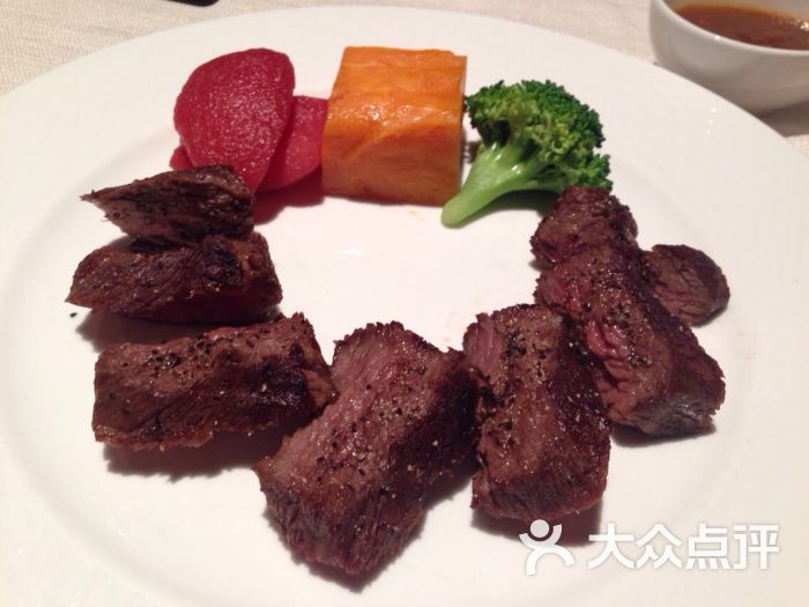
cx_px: 404
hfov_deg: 55.4
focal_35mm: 33
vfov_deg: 42.9
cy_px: 304
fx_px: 771
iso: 100
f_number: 2.4
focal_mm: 4.12
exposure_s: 1/20
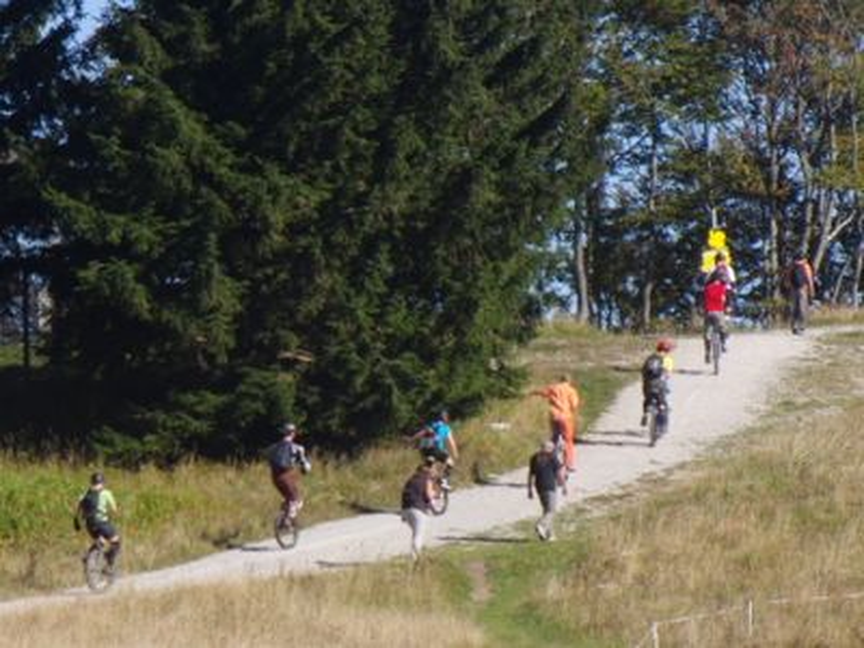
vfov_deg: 6.2
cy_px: 324
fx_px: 5990
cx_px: 432
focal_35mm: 240
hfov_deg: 8.2
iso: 100
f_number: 5.7
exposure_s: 1/400
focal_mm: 43
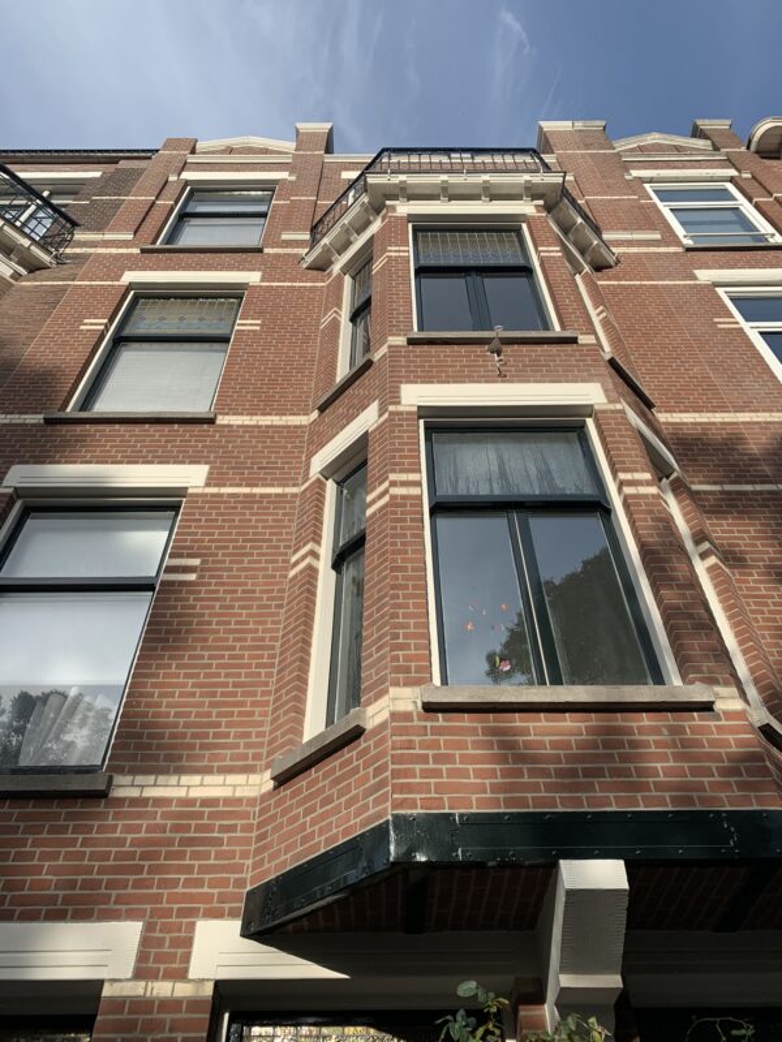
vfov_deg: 67.3
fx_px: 783
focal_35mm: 26
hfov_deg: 53.1
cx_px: 391
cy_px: 521
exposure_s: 1/1387
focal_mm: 4.25
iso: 25
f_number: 1.8
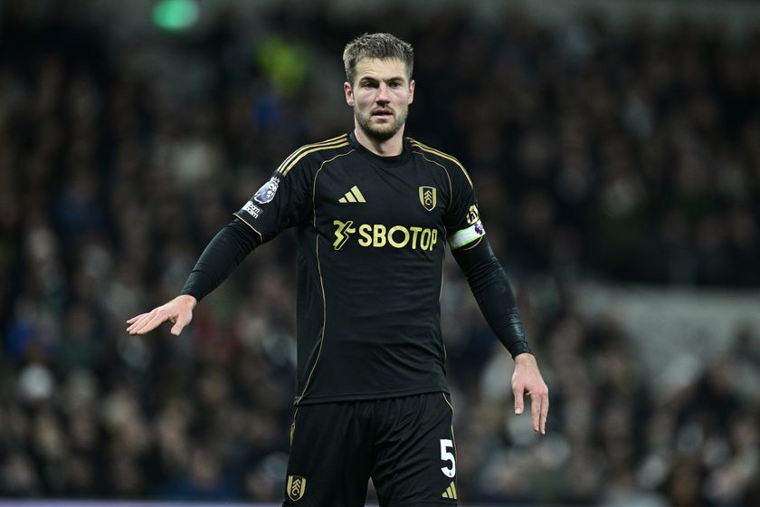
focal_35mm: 400
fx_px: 8444
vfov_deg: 3.4
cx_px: 380
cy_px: 254
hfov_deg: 5.2
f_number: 3.5
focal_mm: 400
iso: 2000
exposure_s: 1/2000
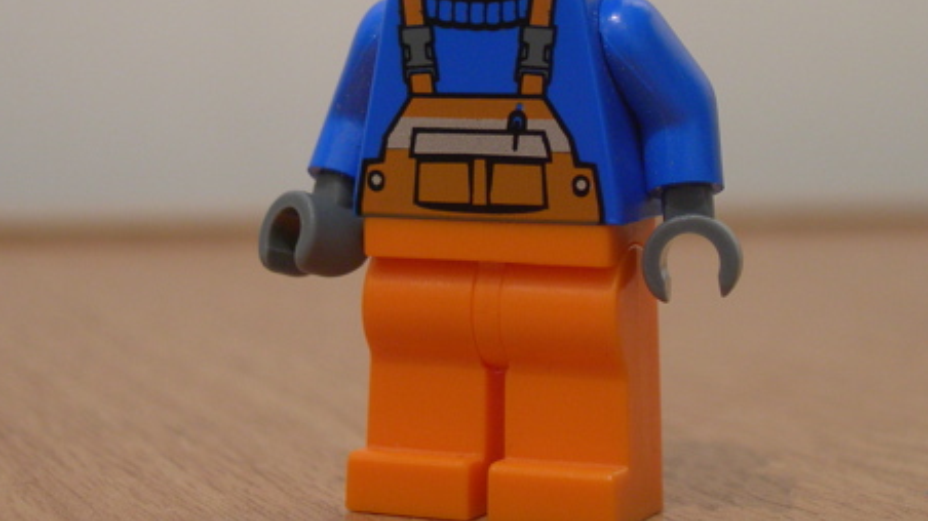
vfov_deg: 10.9
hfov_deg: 19.3
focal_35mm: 111
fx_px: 2731
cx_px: 431
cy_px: 78
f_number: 3.7
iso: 183
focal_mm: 14.9
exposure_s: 1/3.9
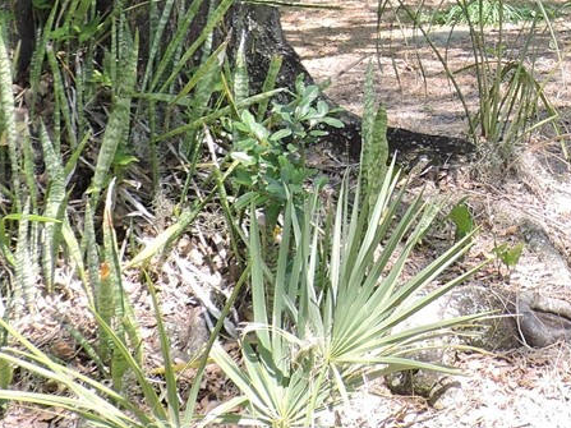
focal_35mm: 86
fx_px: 1418
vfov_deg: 16.5
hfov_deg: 21.7
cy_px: -72
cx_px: 616
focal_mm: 4.3
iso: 100
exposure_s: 1/200
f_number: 3
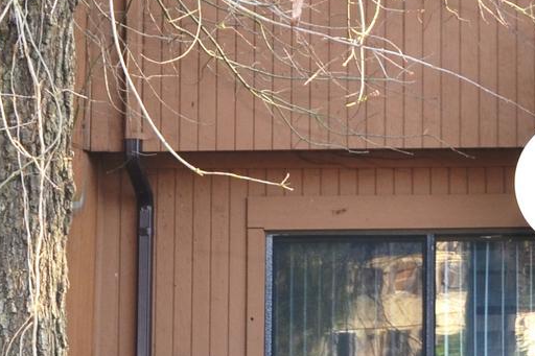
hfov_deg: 13.9
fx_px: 2139
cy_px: 79
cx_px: 625
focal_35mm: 144
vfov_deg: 9.5
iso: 200
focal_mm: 24
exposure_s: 1/125
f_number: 5.6
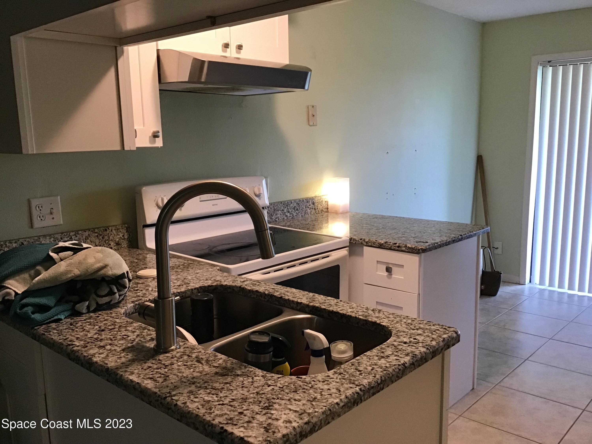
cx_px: 296
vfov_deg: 45.4
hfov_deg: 58.4
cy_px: 222
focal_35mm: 31
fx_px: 530
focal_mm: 3.3
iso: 125
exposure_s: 1/30
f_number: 2.4
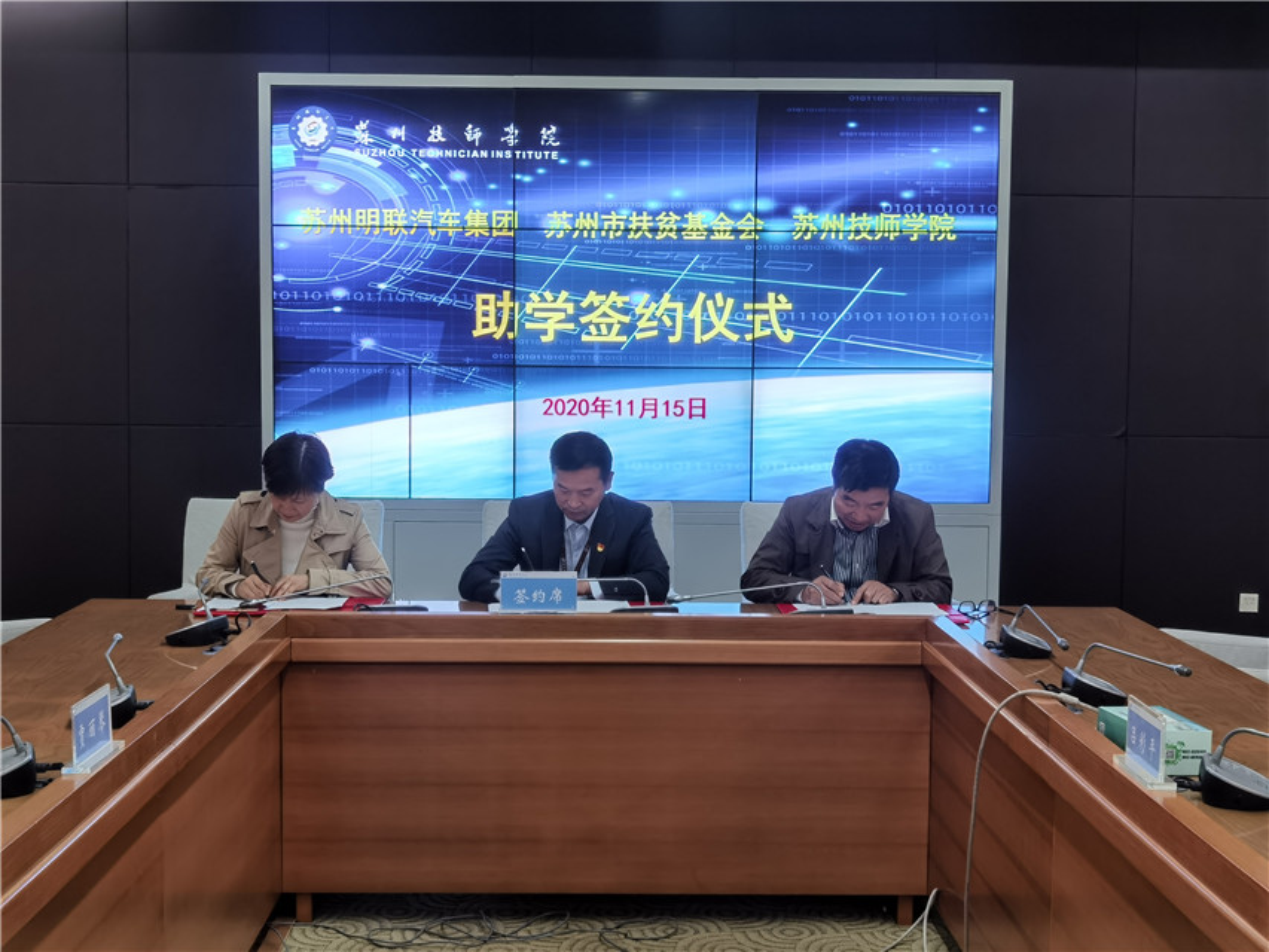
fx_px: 1797
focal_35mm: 49
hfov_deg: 38.9
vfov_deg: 29.7
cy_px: 476
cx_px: 634
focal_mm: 6.71
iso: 80
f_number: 1.9
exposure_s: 1/50
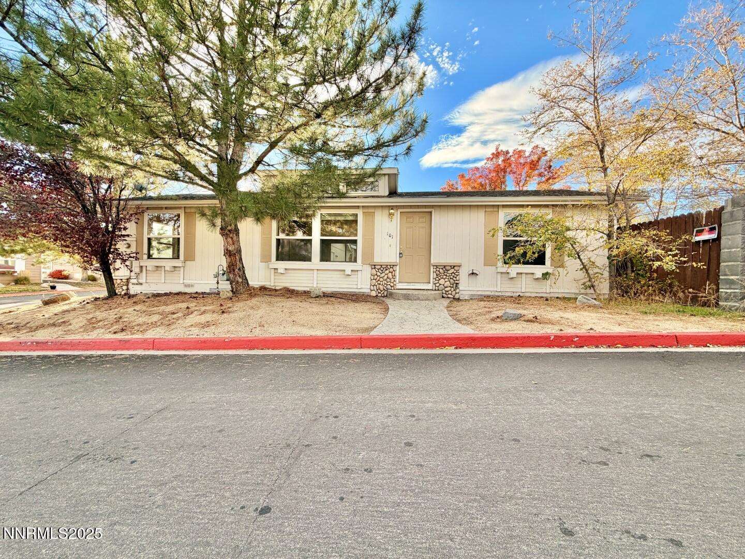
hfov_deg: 102.1
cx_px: 372
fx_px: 301
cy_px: 280
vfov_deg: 85.7
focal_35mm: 14
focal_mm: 2.22
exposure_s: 1/502
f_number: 2.2
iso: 40
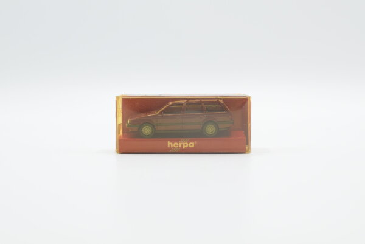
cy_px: 122
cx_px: 182
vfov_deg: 25.8
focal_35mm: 52
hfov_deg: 37.8
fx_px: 533
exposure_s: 1/160
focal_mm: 35
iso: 400
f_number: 8
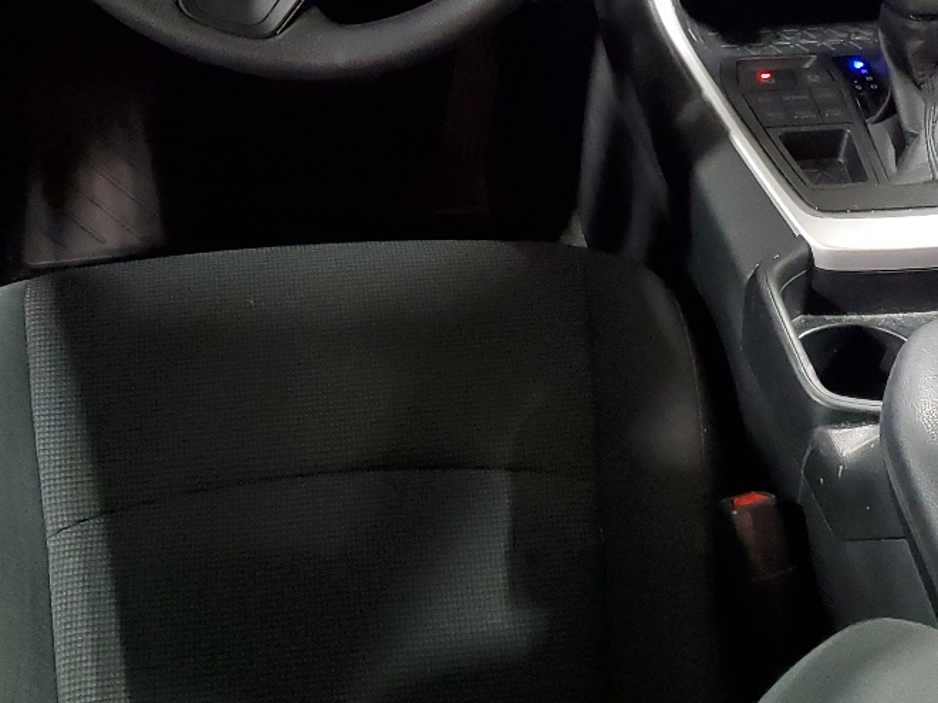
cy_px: 183
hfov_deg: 30.6
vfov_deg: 23.1
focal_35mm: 63
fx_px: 1707
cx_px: 598
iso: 353
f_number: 1.5
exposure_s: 1/15
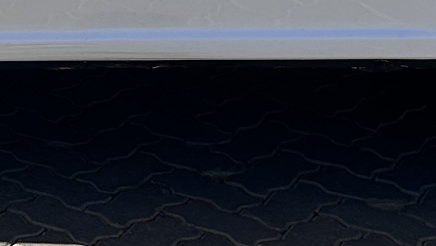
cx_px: -70
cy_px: -220
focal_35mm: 148
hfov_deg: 14.1
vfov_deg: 7.9
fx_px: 1712
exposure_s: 1/4184
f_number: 1.78
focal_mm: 6.86
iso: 80
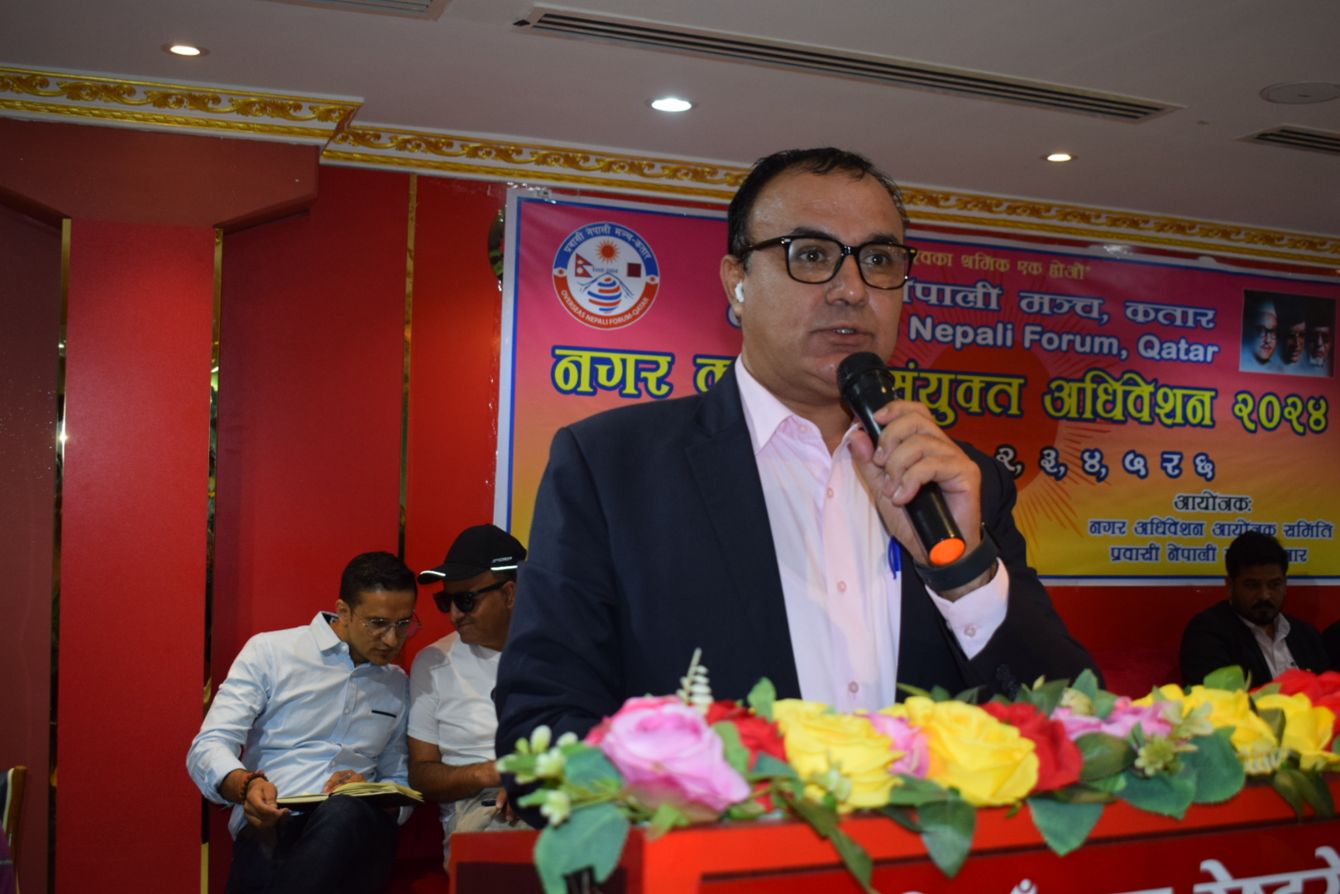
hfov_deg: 49.6
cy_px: 447
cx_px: 670
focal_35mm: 39
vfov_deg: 34.2
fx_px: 1452
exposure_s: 1/125
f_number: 4
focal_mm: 26
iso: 800
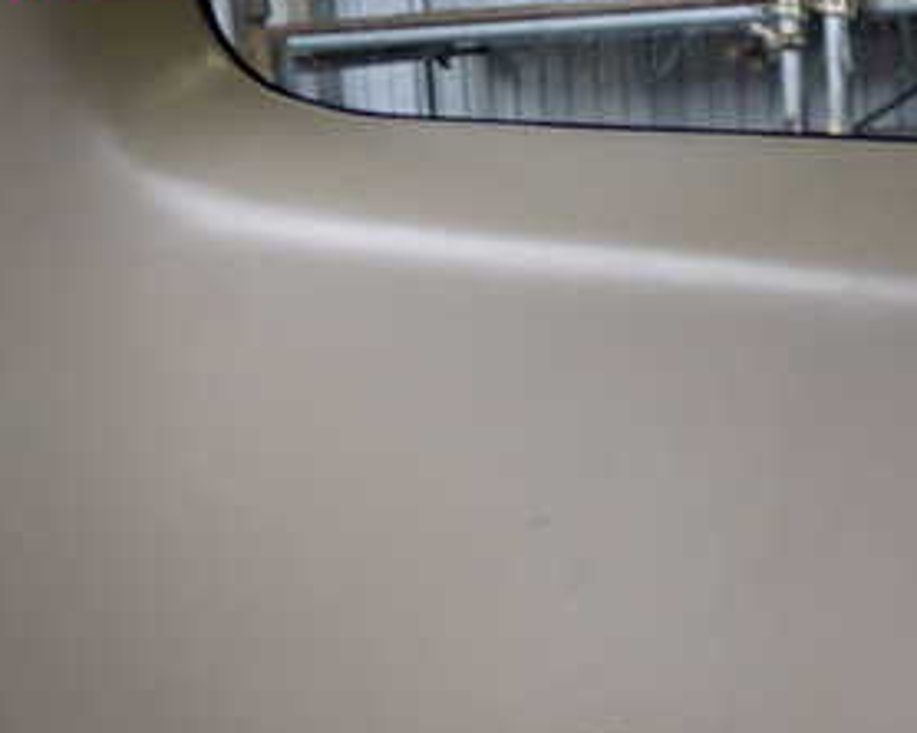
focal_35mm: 99
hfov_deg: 19.4
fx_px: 2685
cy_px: 667
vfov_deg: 15.3
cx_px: 458
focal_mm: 8.4
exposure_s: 1/25
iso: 800
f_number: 3.1
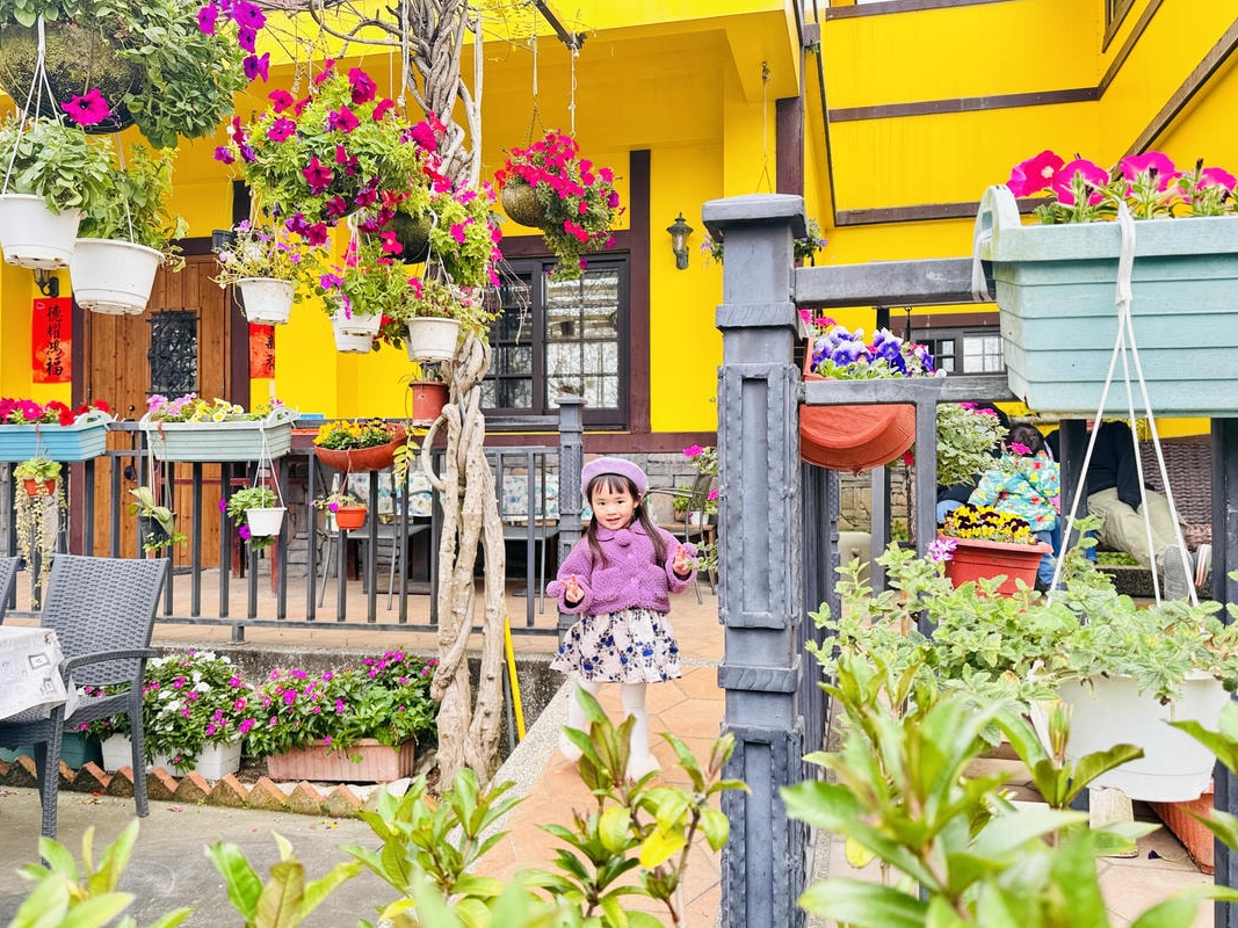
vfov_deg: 51.3
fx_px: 966
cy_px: 452
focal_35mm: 27
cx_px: 627
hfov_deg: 65.3
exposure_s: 1/121
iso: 64
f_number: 1.78
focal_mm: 6.86
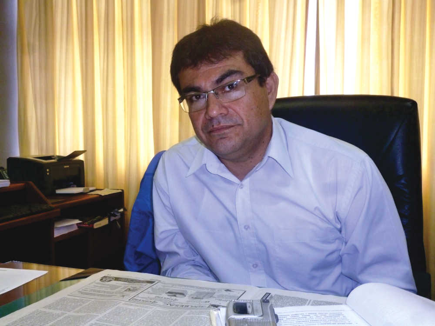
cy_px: 163
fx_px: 452
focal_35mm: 36
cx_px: 218
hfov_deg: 51.4
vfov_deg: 39.7
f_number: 3.5
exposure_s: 1/60
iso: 250
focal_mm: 6.4
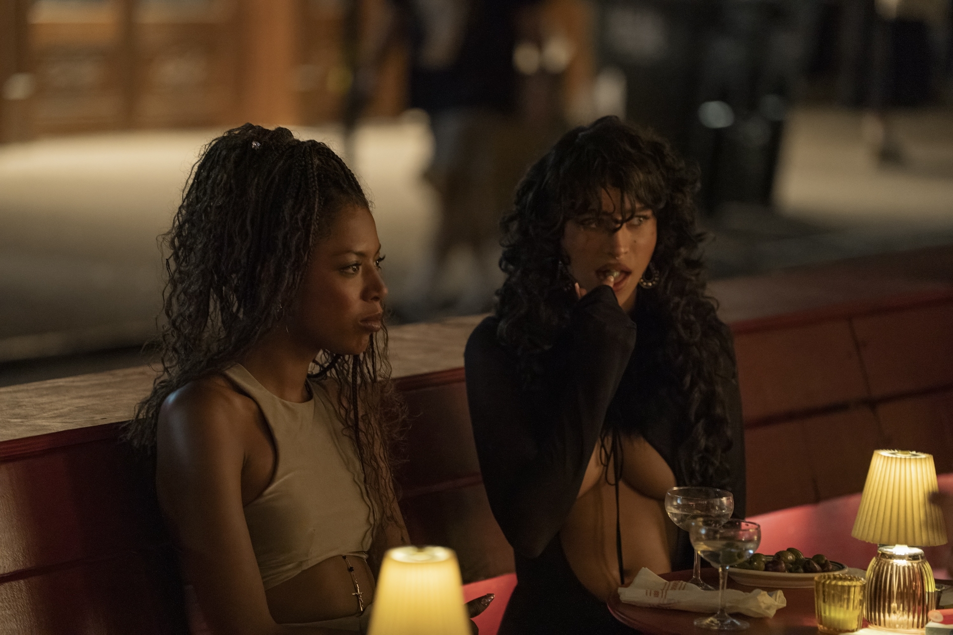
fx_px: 4182
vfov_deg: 8.7
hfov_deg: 13.0
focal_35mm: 158
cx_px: 476
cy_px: 318
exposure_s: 1/80
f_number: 2.8
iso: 6400
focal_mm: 158
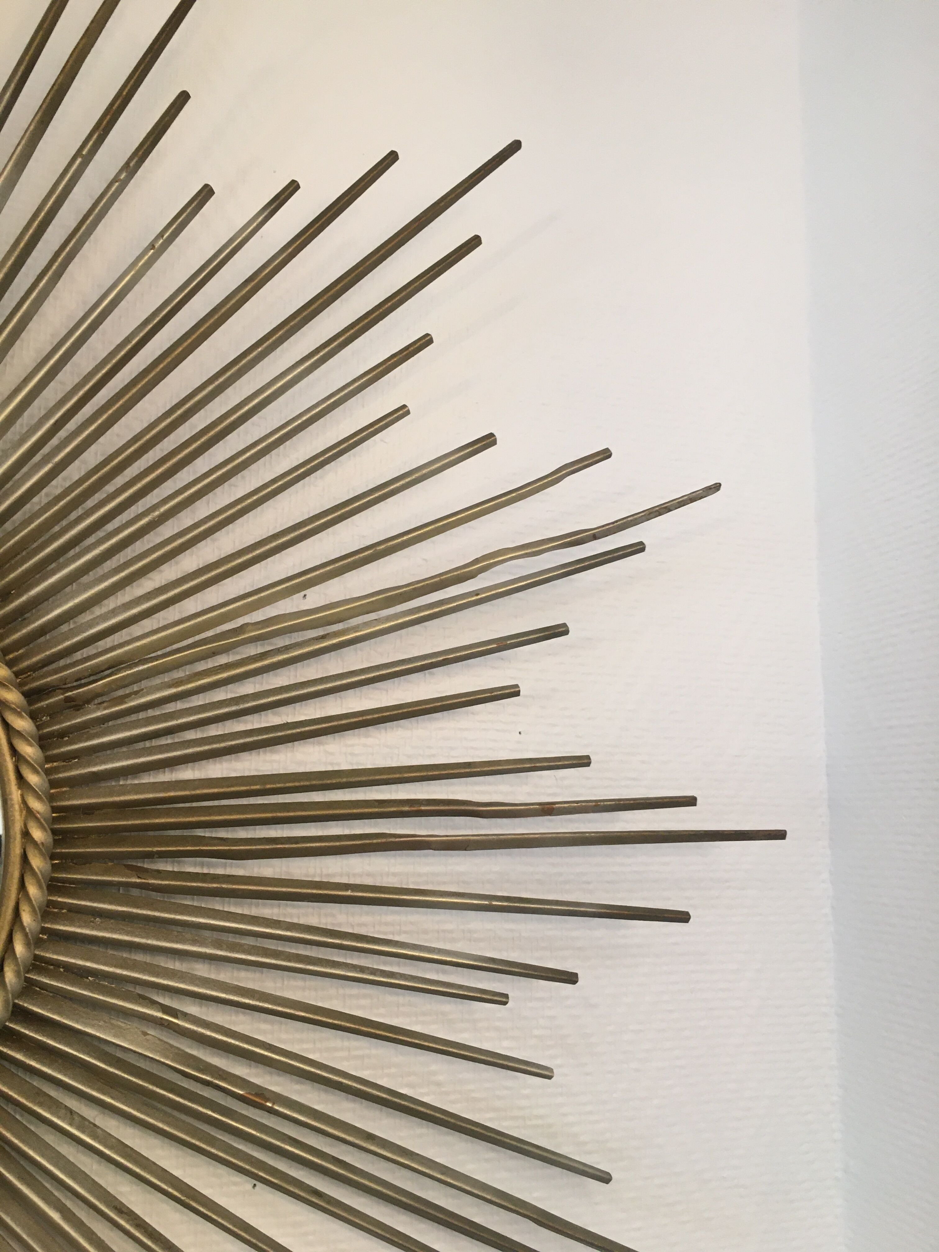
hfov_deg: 48.2
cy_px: 626
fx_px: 1049
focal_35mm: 29
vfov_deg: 61.7
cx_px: 470
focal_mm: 4.15
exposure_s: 1/33
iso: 125
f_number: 2.2
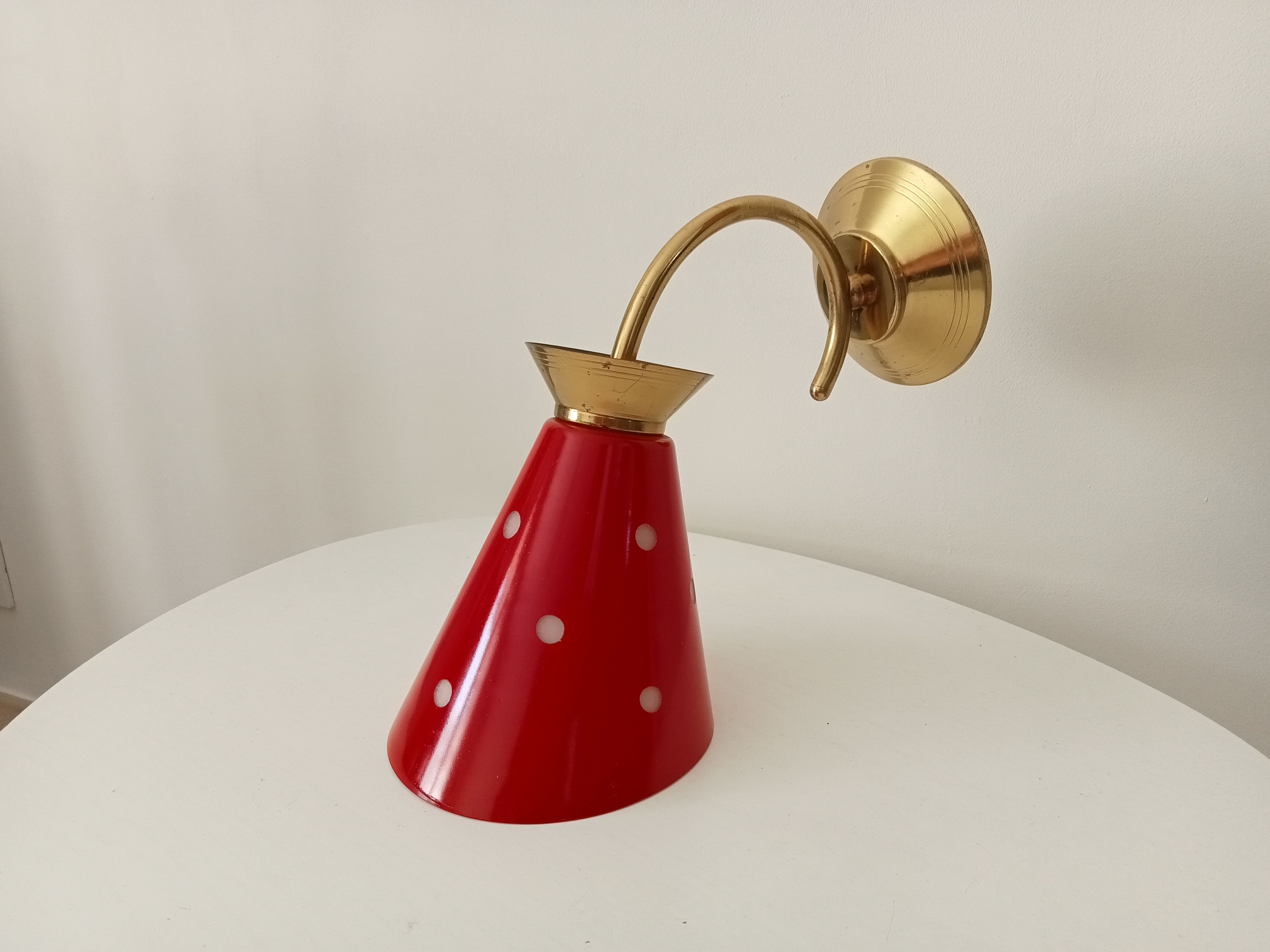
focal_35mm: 28
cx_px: 635
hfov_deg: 63.4
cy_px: 476
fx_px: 1027
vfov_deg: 49.7
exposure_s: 1/33.3
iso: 109
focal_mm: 3.46
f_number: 2.2
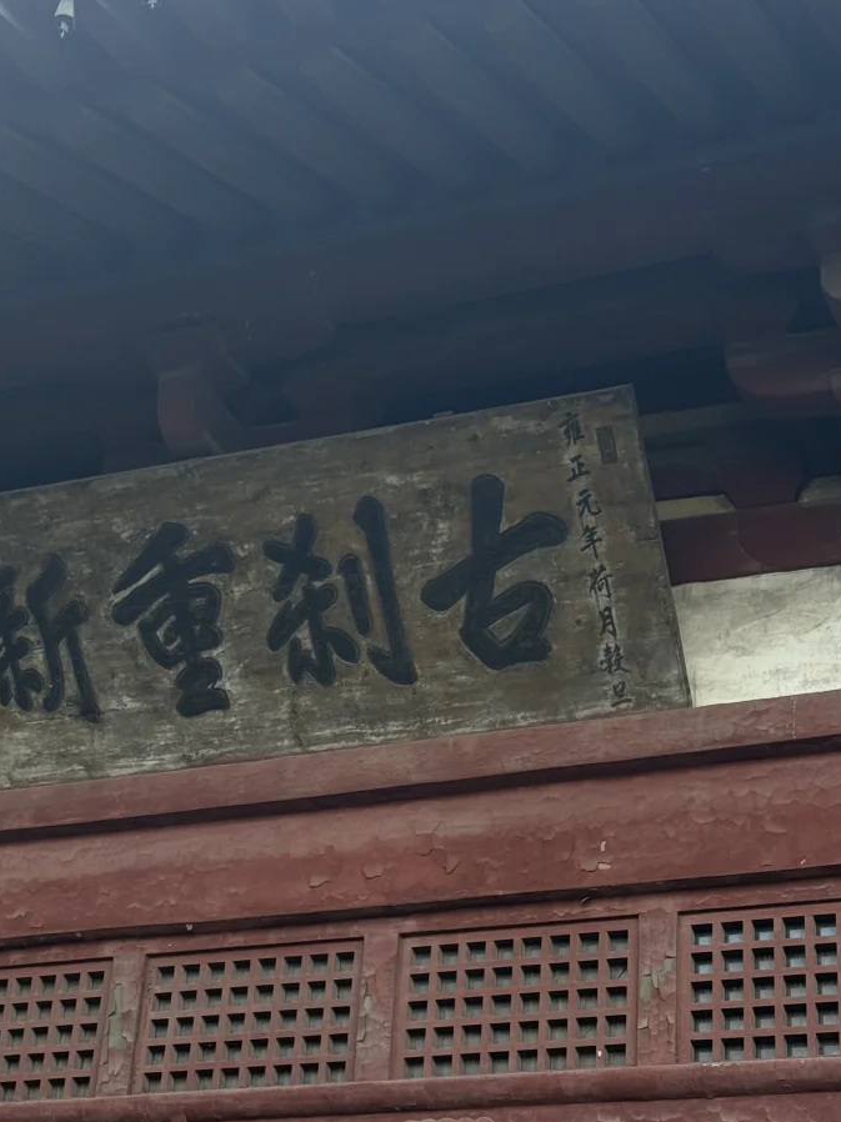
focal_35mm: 77
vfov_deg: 25.3
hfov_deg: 19.1
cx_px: 291
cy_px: 640
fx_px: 2495
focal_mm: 6.76
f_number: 1.78
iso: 100
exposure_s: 1/340
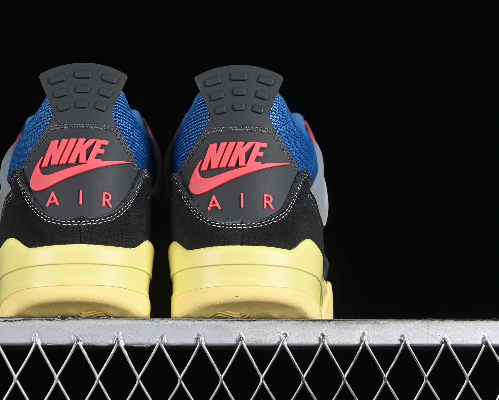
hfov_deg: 18.8
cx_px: 174
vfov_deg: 15.1
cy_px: 170
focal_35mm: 102
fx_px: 1506
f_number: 6.3
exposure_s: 1/60
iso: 160
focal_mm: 50
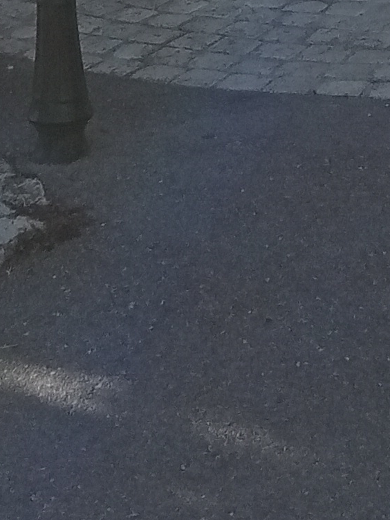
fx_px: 2326
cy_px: -580
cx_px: 273
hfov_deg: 9.6
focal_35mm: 155
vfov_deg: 11.3
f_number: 2.2
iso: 100
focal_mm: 3.46
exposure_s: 1/387
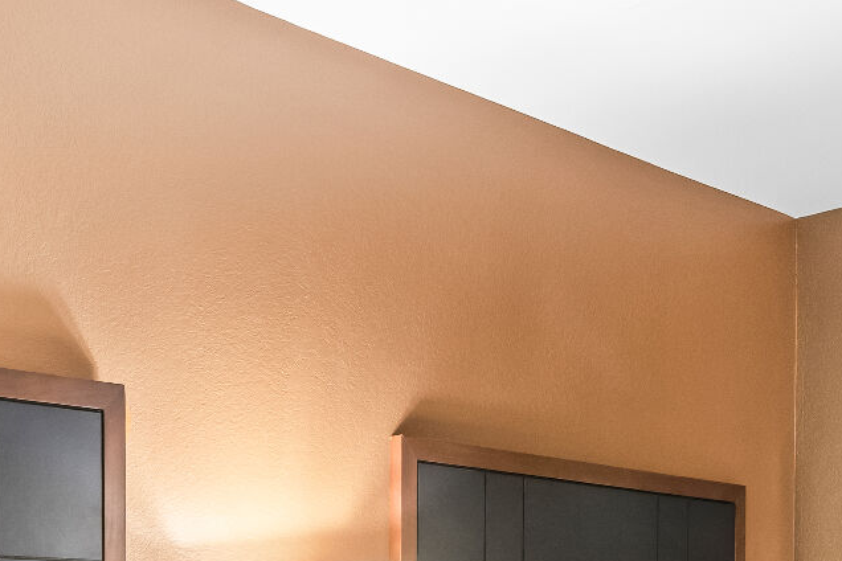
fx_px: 1544
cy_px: 697
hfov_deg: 30.2
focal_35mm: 66
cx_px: 253
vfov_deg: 19.3
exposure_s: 1/1.25
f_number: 8
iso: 640
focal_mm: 14
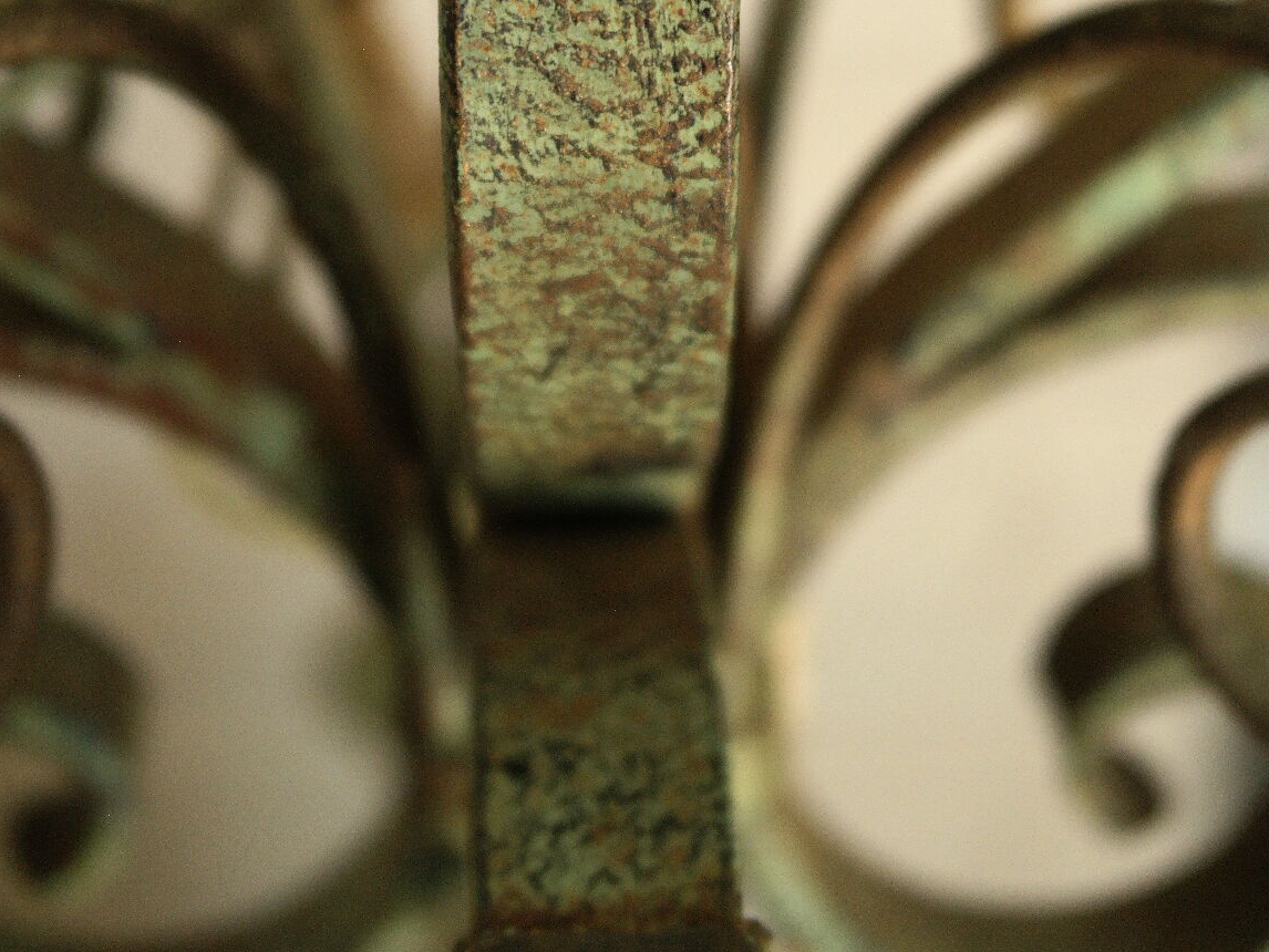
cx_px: 633
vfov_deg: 14.6
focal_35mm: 100
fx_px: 3667
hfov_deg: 19.6
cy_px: 8
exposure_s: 1/40
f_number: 5.6
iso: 800
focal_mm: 45
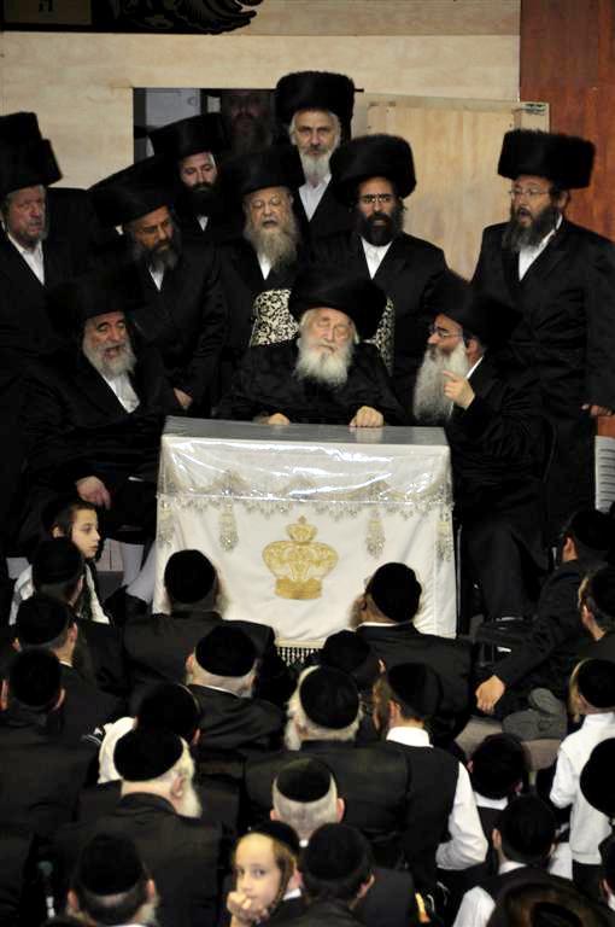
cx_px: 308
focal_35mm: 195
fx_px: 5010
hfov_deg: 7.0
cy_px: 464
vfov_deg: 10.6
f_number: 5.6
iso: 500
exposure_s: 1/60
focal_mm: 130
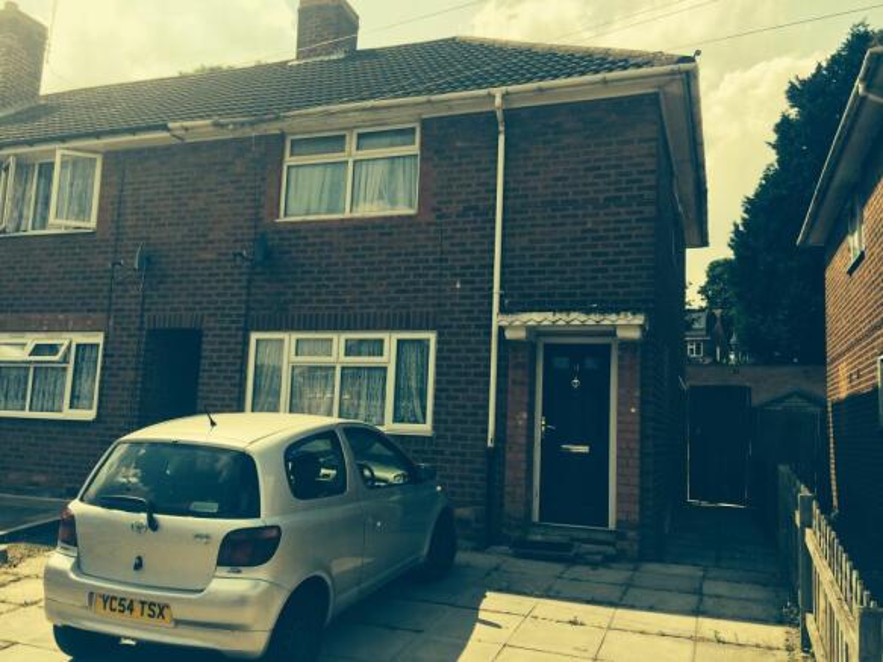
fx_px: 765
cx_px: 442
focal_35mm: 30
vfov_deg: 46.8
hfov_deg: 60.0
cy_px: 331
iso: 40
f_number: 2.2
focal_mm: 4.12
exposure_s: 1/2415
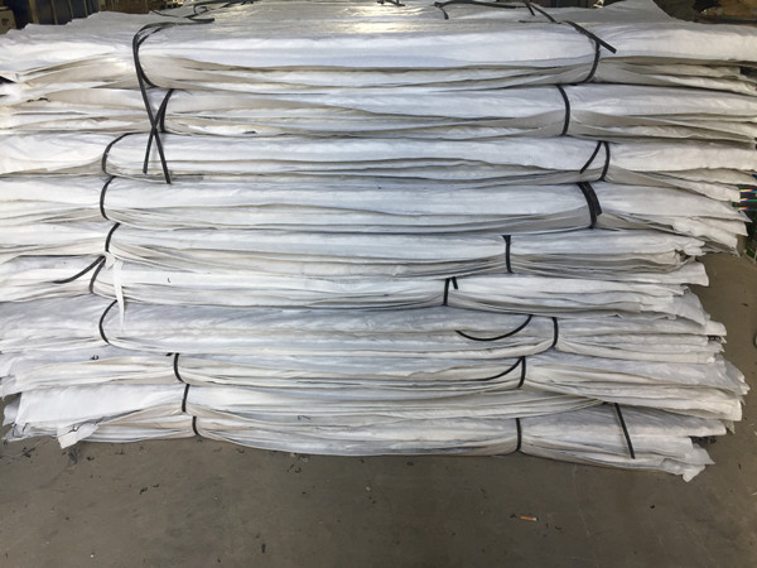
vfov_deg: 48.2
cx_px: 378
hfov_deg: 61.7
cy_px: 284
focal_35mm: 29
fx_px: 634
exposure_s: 1/100
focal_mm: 4.15
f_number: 2.2
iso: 50
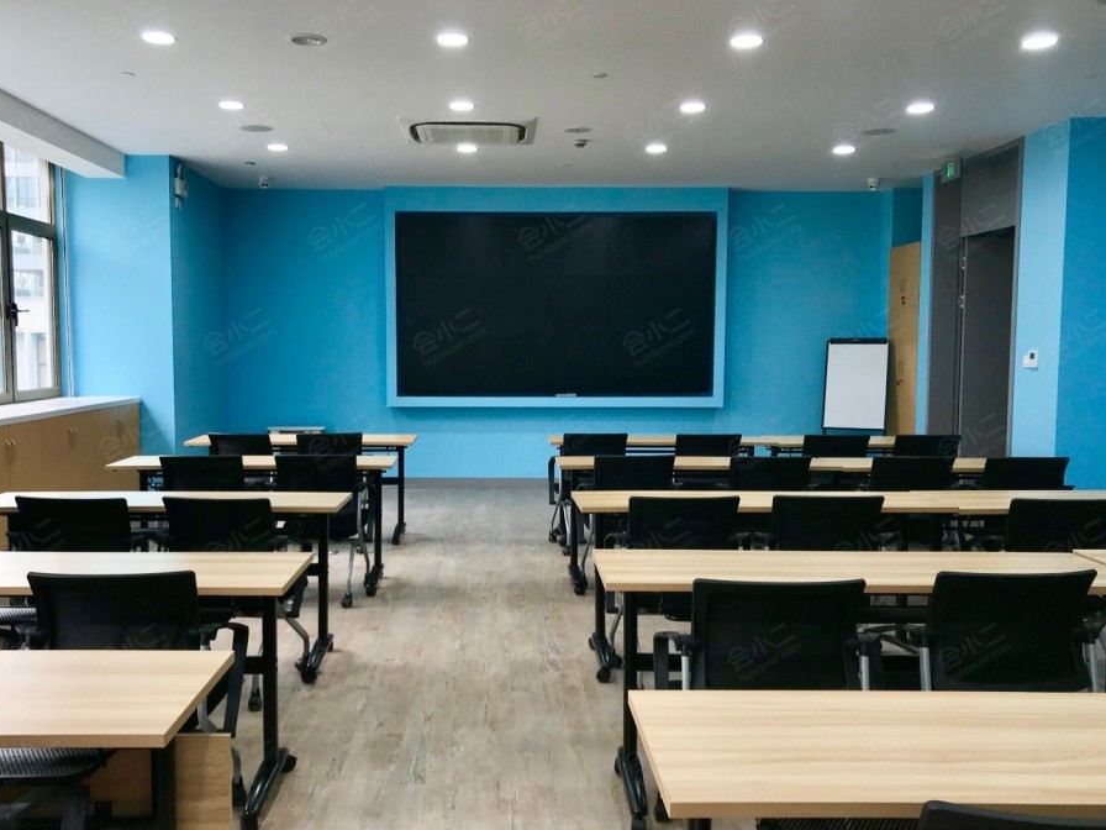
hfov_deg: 56.7
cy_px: 444
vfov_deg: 44.1
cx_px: 505
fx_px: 1022
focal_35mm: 32
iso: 20
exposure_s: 1/161
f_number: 1.8
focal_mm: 3.99
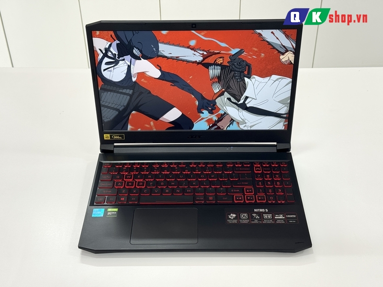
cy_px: 144
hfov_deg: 39.7
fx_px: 531
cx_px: 192
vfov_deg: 30.3
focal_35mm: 48
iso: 80
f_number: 1.78
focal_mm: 6.76
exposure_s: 1/100
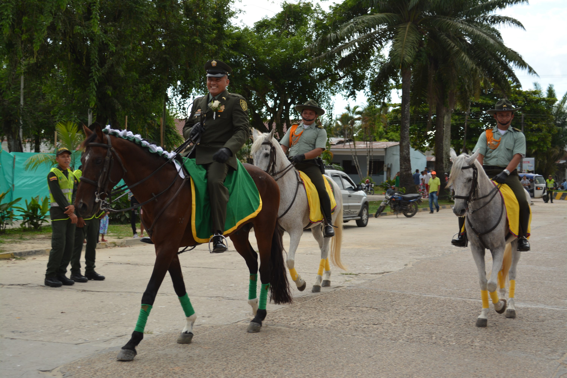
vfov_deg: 23.8
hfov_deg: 35.1
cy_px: 189
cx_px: 284
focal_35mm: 57
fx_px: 898
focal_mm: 38
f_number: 5.6
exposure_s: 1/125
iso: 250
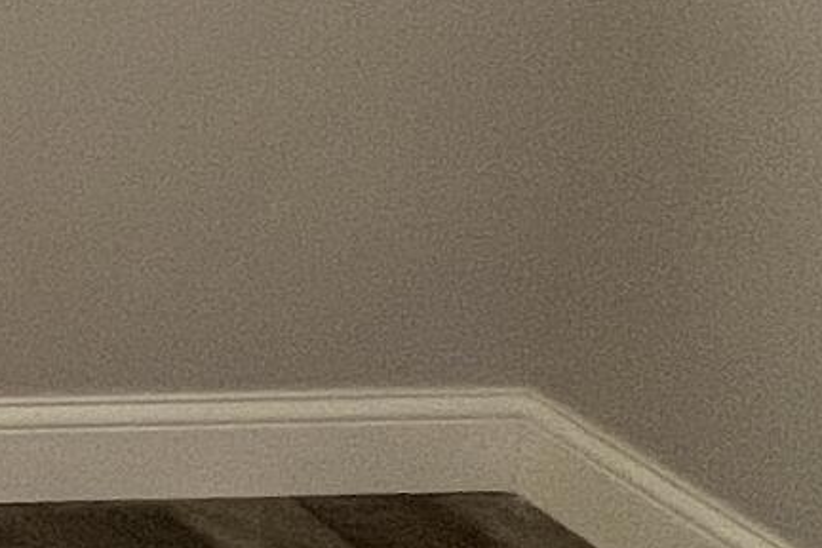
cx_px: -1204
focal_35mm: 94
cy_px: -244
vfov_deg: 13.8
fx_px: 2146
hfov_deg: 14.1
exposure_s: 1/120
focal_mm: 1.57
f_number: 1.8
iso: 100
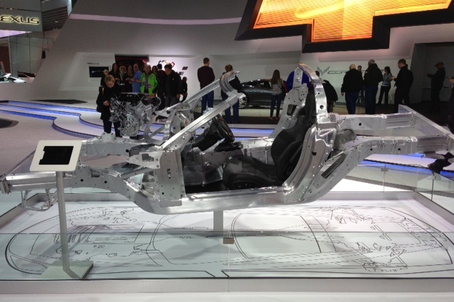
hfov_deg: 54.5
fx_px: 441
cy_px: 154
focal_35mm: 35
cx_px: 227
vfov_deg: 37.8
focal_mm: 4.13
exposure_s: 1/120
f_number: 2.4
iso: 50
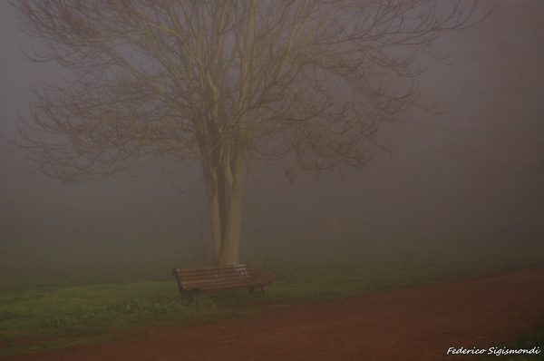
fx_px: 792
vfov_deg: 25.7
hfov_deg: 37.9
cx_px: 272
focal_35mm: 52
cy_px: 180
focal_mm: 35
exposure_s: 5
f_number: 2.8
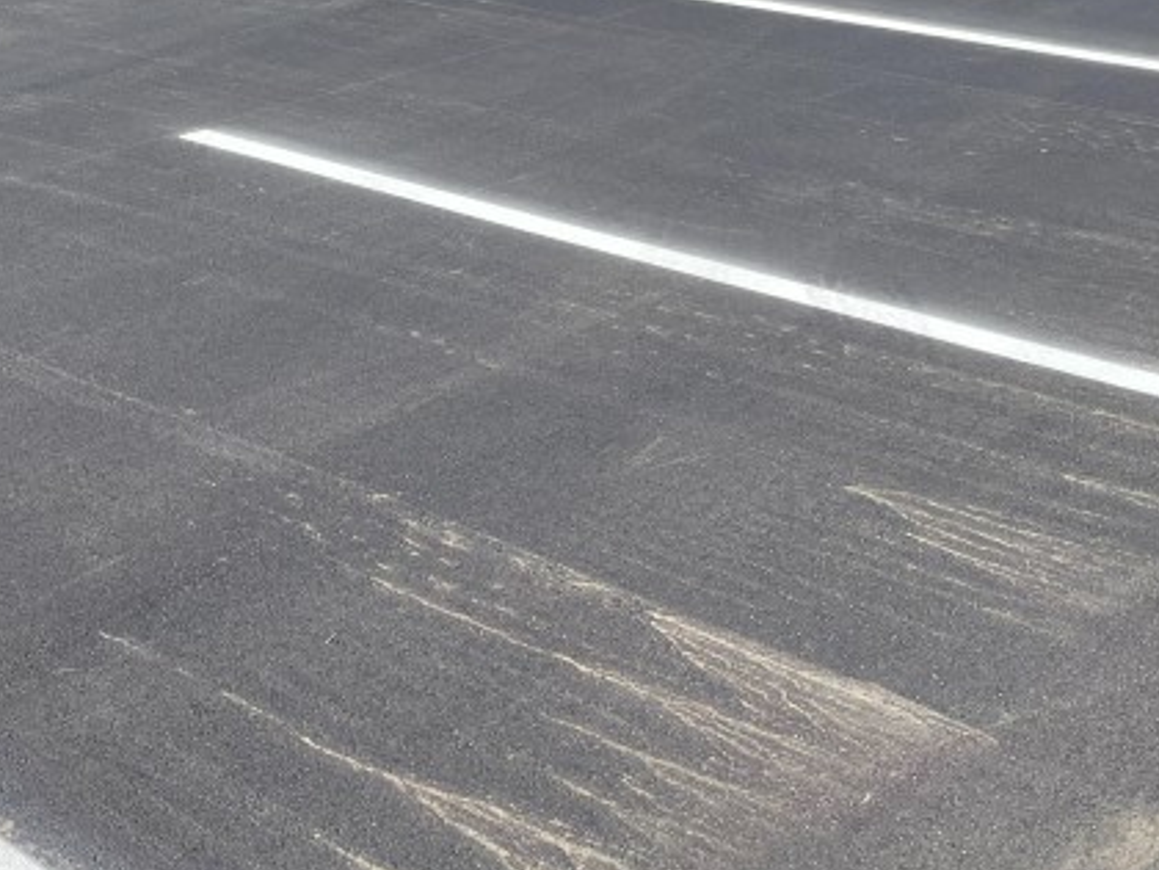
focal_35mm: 61
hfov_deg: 30.6
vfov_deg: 22.7
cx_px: 177
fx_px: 2042
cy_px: -83
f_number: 1.6
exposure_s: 1/3003
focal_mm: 5.1
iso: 32
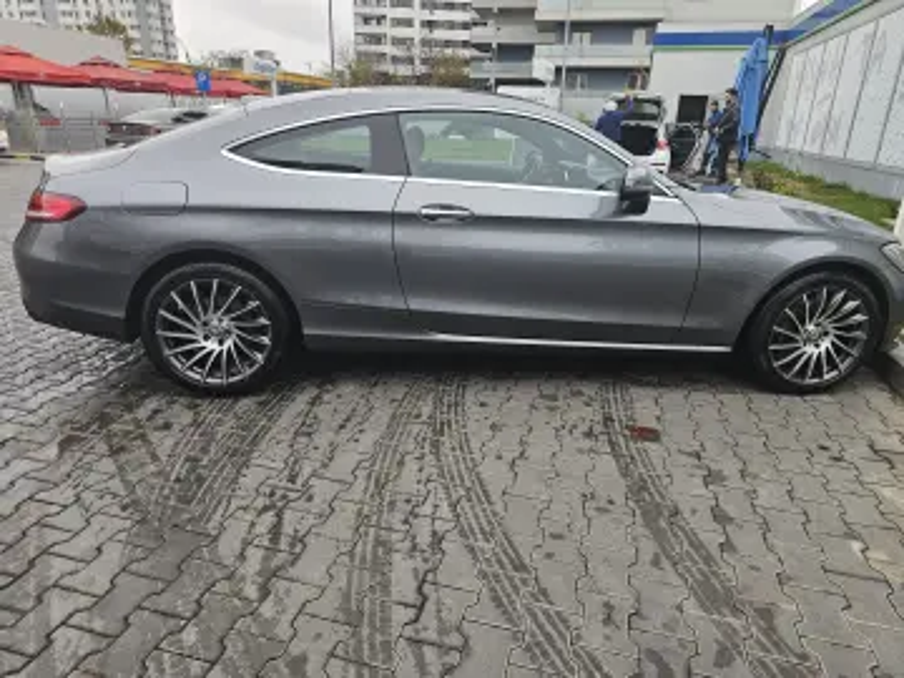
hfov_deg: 73.9
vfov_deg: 58.9
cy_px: 339
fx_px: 601
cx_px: 452
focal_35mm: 23
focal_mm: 6.3
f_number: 1.7
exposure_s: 1/100
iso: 64
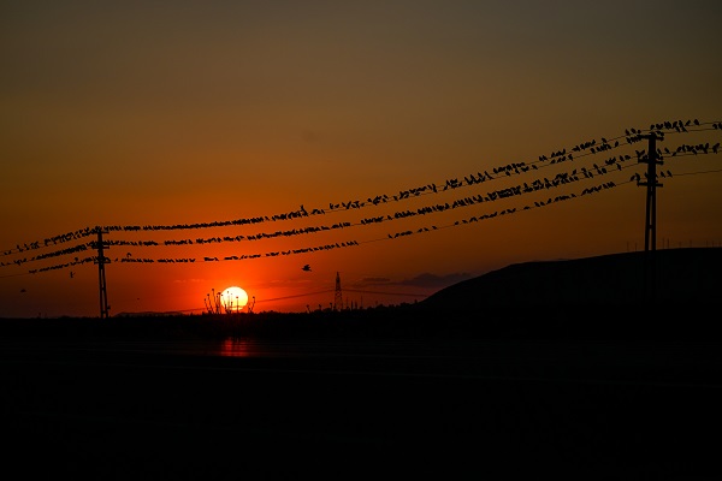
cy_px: 240
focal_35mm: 130
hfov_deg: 15.8
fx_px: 2607
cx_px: 361
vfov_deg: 10.5
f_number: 4.8
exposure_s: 1/2500
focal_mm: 130
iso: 100
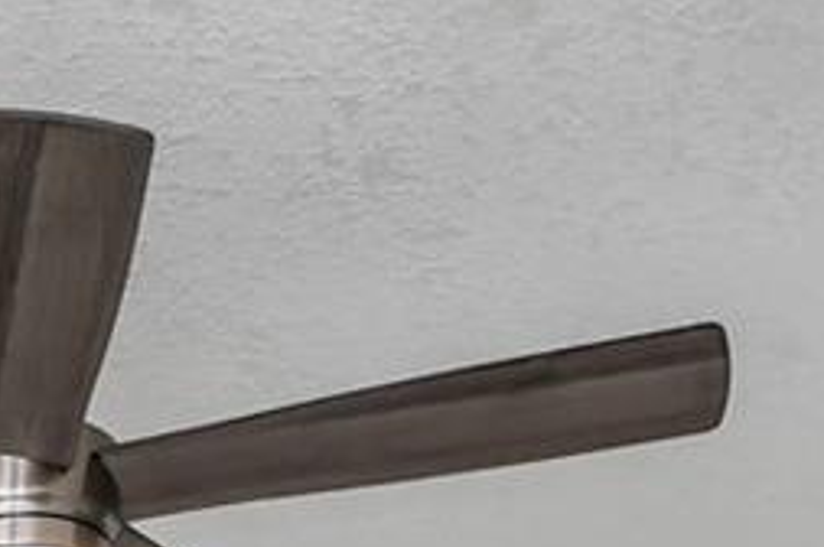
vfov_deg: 11.2
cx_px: -397
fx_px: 2172
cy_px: 1442
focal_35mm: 95
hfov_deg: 19.0
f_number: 7.1
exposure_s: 1/100
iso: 100
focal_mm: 10
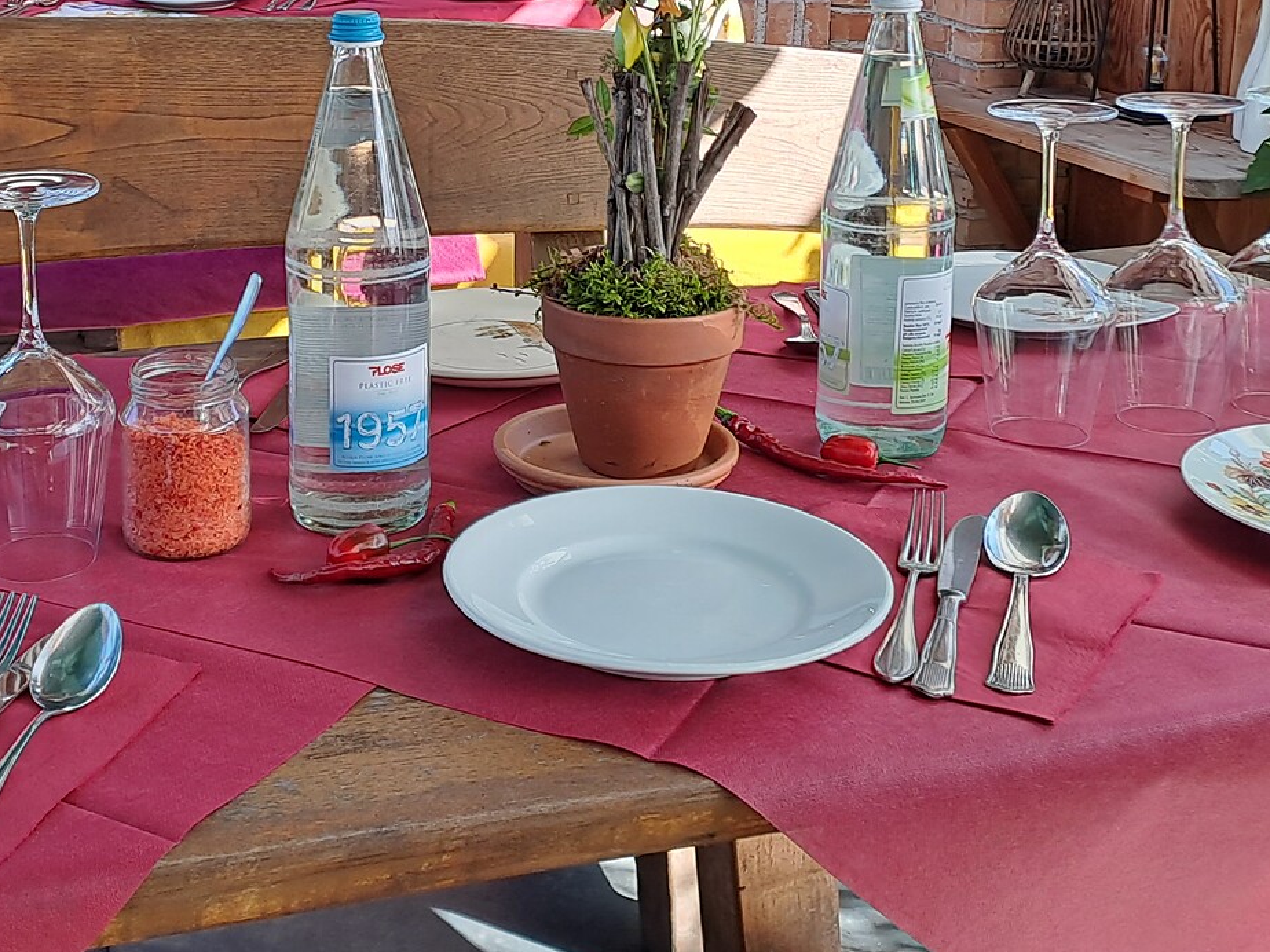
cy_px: 127
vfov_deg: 27.2
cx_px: 424
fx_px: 1908
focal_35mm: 52
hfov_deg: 36.4
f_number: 1.8
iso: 32
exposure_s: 1/176
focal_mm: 4.65
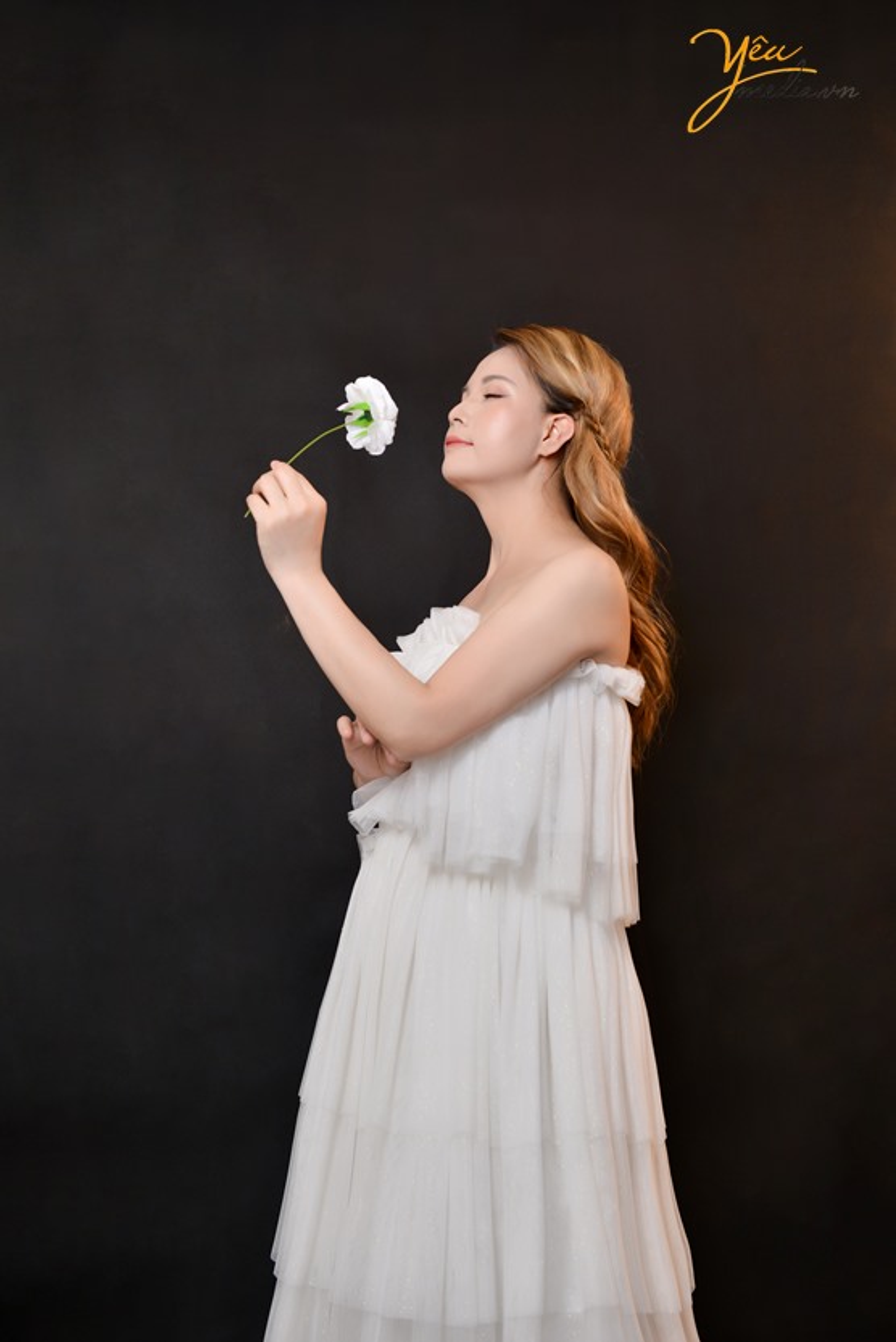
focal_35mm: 50
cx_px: 448
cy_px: 671
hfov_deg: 27.0
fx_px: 1865
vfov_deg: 39.6
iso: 250
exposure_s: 1/160
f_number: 4
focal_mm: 50
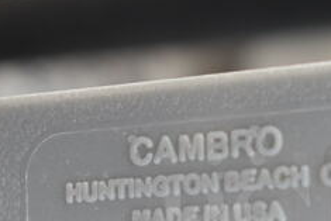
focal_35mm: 156
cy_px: 215
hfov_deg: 13.1
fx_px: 1435
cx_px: 258
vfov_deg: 8.8
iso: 250
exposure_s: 1/125
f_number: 5
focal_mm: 40
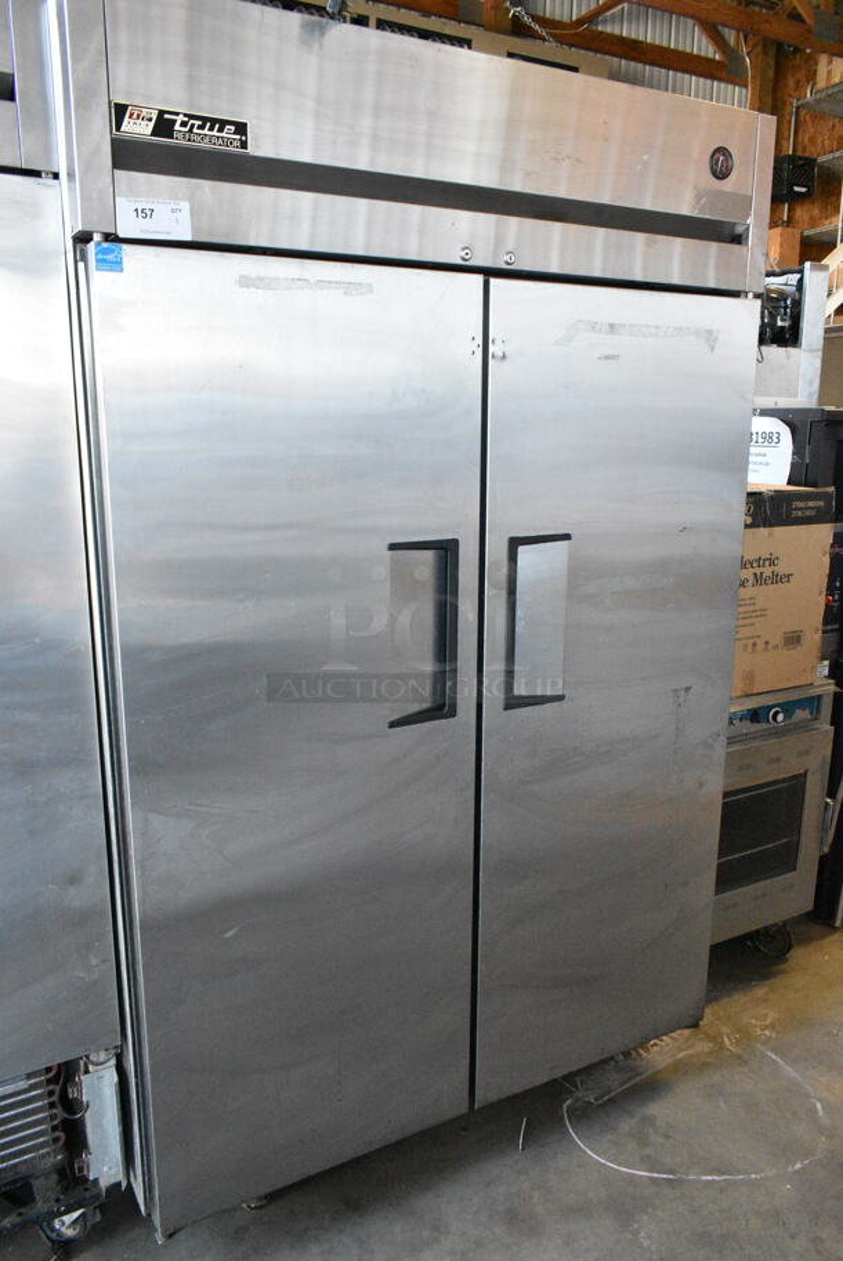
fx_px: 947
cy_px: 630
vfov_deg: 67.3
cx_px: 422
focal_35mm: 27
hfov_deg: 48.0
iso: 6400
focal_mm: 18
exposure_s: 1/200
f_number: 7.1
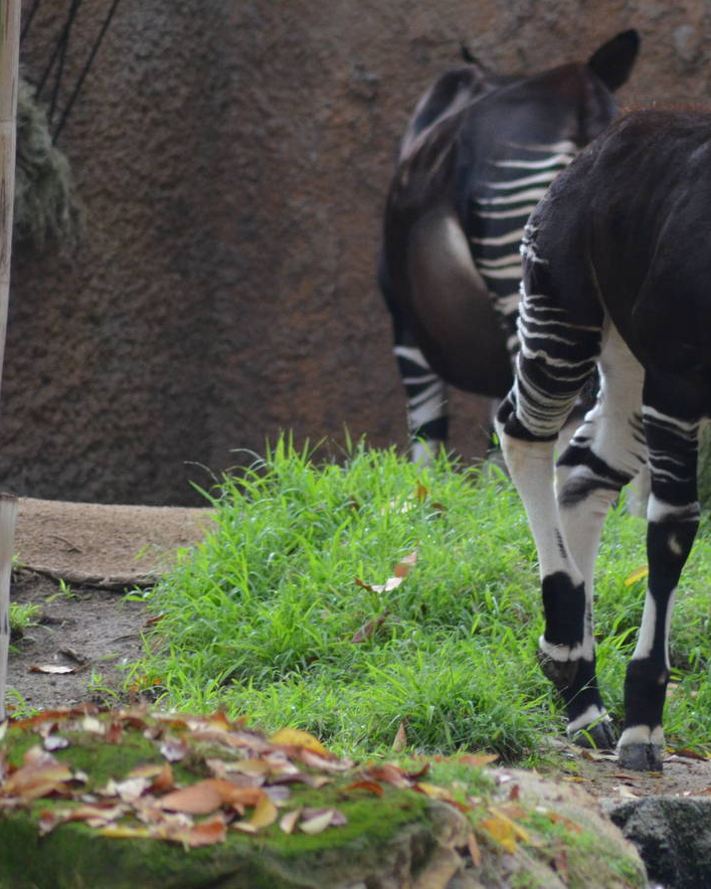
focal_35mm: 553
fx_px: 14548
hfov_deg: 2.8
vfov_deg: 3.5
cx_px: 639
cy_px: 430
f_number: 4.8
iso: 1600
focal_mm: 220
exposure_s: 1/500
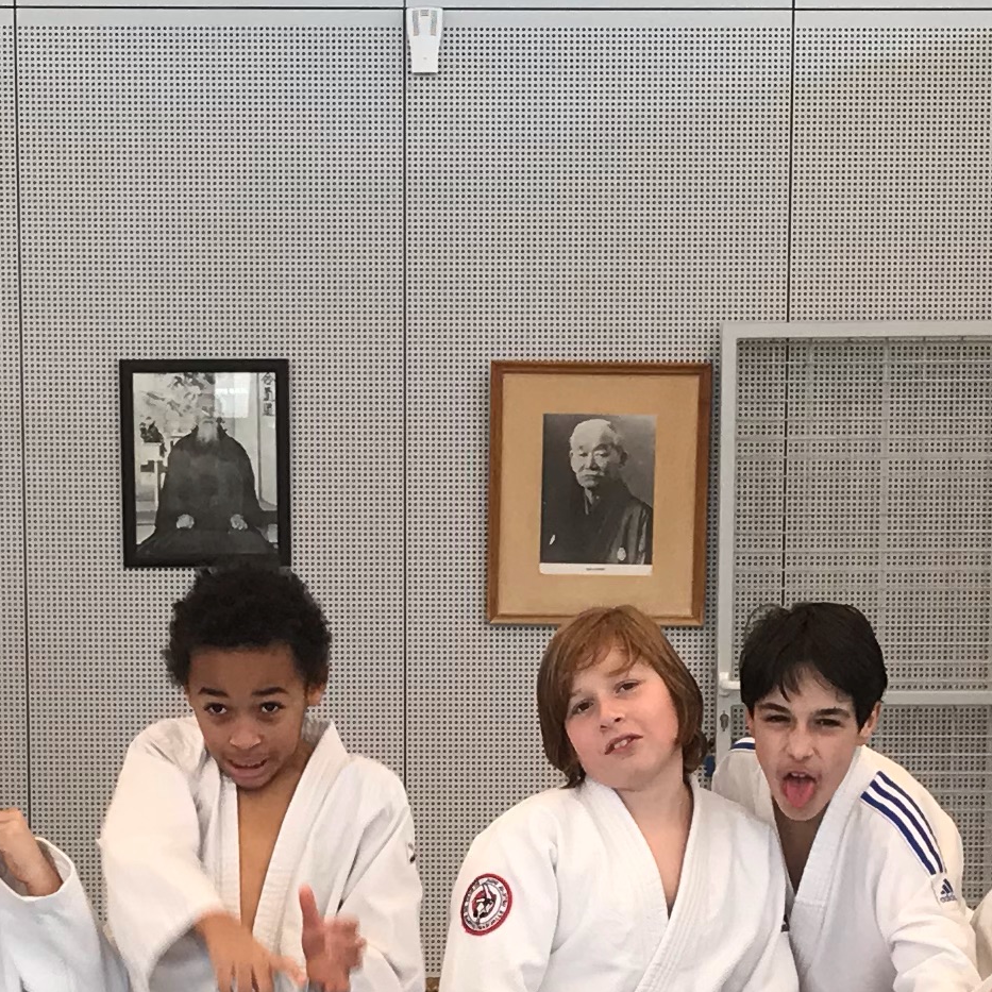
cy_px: 935
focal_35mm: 107
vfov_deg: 16.0
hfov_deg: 16.3
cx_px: 456
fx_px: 3469
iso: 25
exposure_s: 1/50
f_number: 1.8
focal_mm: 3.99
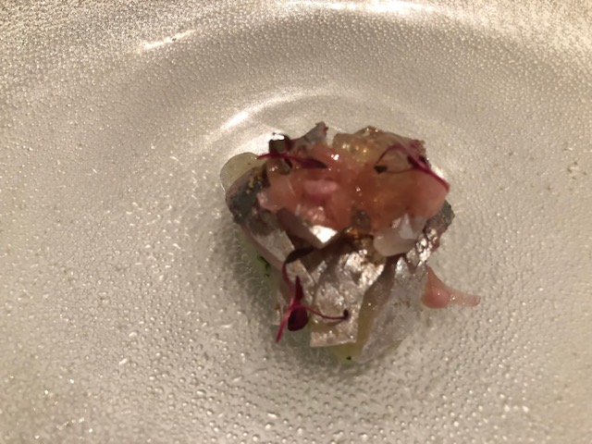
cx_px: 296
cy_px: 222
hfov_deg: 63.4
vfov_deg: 49.7
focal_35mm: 28
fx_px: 479
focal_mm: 3.99
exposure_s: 1/17
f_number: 1.8
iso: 100
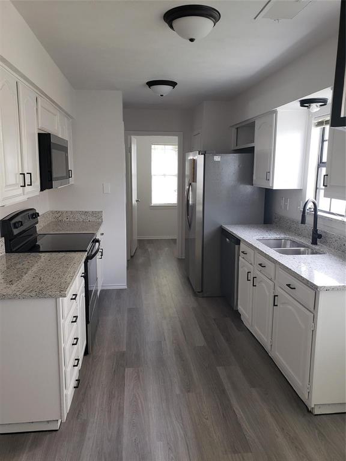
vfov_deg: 67.3
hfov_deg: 53.1
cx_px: 173
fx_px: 347
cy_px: 230
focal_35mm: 26
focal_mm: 4.3
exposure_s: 1/60
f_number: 2.4
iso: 160
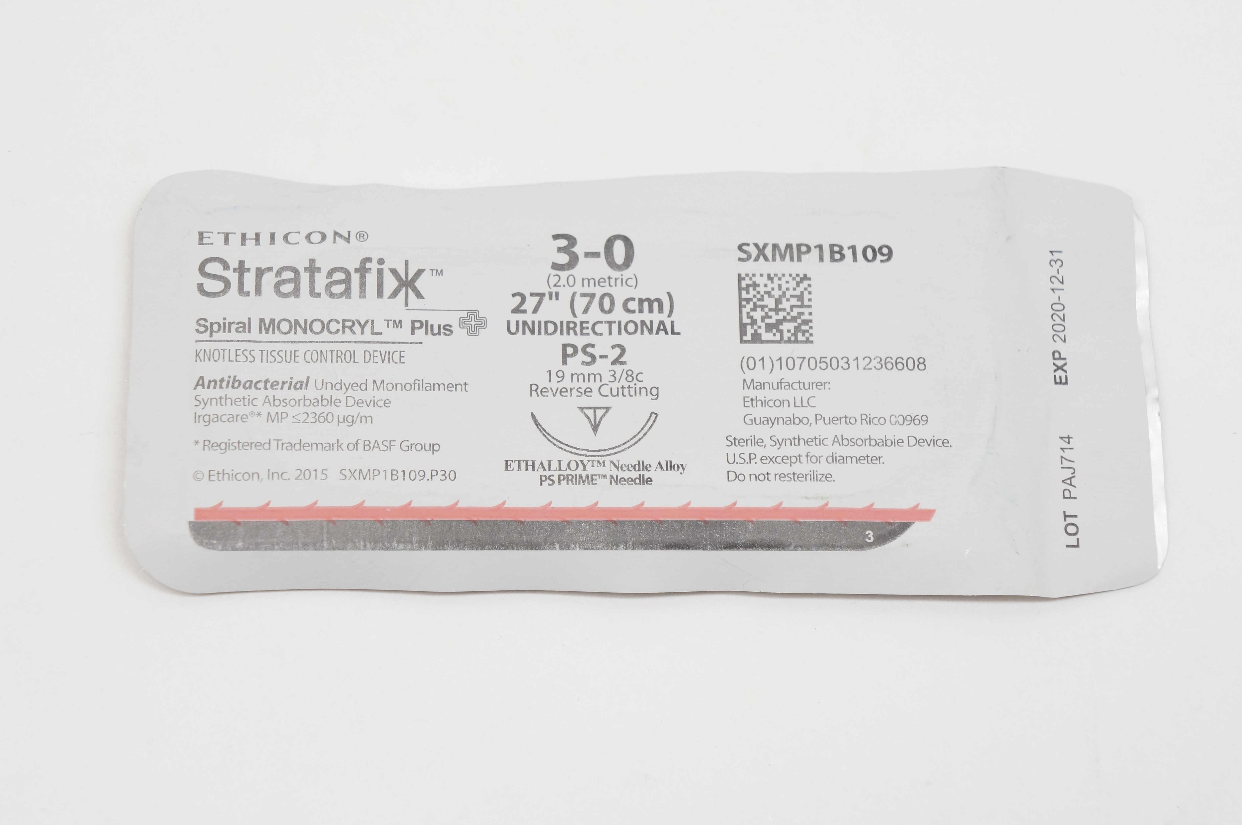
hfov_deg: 24.6
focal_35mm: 82
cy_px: 412
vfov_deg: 16.5
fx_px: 2843
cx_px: 621
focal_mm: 55
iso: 800
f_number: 7.1
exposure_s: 1/100
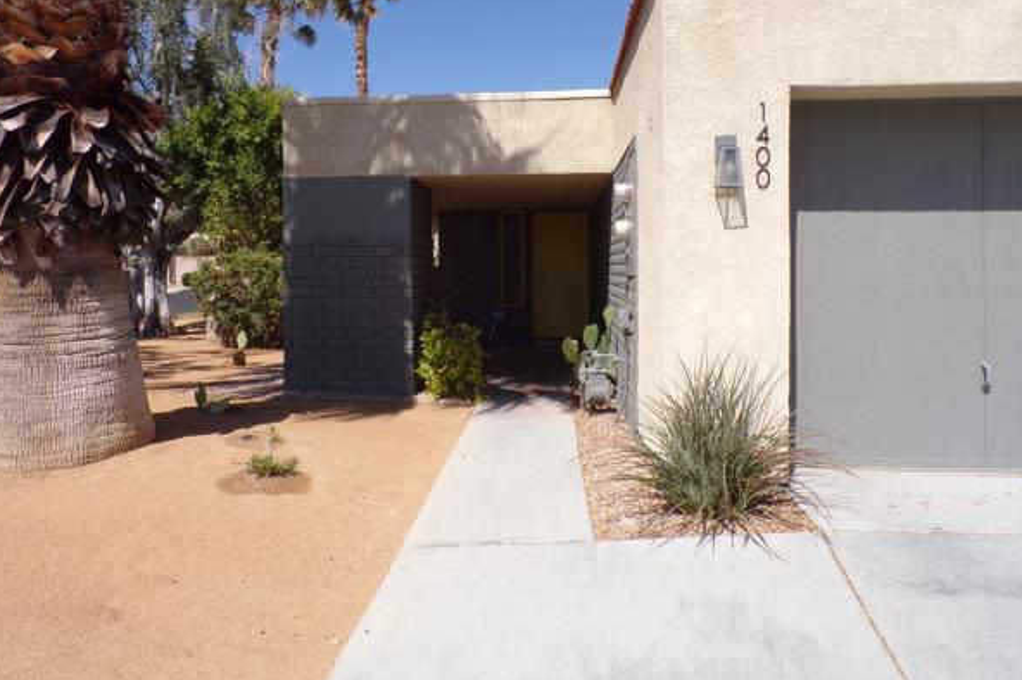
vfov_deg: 47.6
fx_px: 766
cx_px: 514
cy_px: 271
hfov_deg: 67.4
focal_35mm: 27
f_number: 5.8
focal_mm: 4.3
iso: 80
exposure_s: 1/450
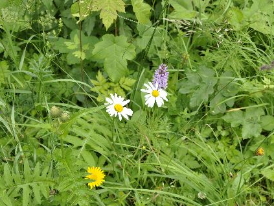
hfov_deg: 32.4
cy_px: 107
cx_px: 145
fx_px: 471
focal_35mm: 60
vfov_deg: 24.6
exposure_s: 1/80
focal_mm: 35
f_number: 9
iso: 200
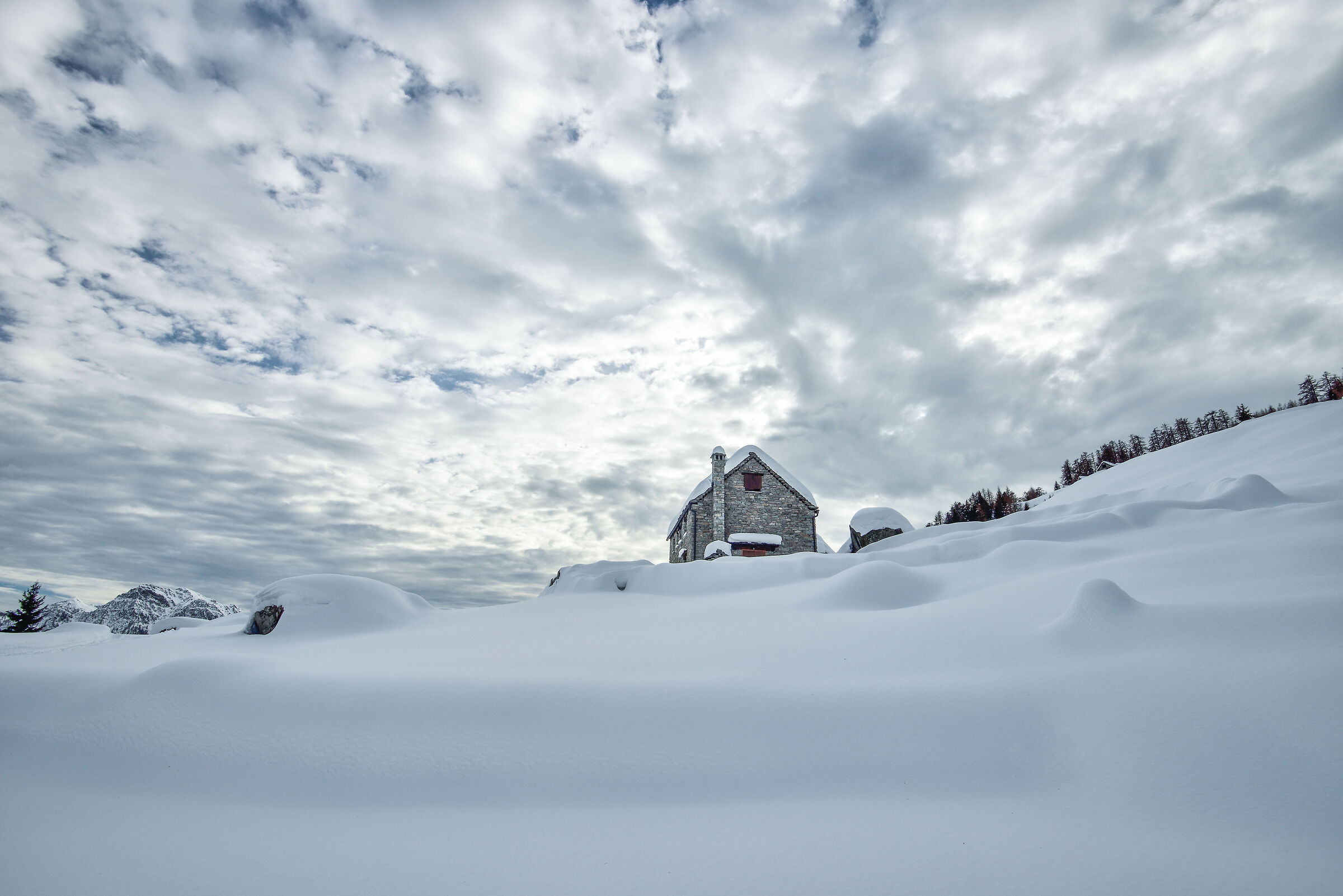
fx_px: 597
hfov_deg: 96.7
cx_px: 672
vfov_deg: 73.8
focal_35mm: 16
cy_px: 448
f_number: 11
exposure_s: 1/160
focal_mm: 16
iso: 100
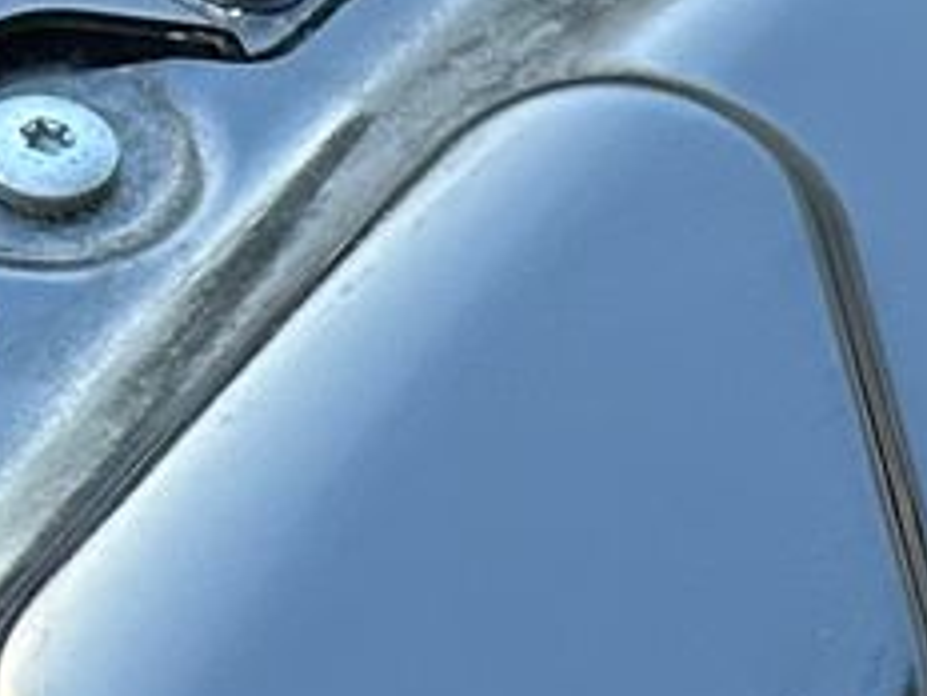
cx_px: 1482
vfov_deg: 8.2
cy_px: 848
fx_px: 4794
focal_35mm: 179
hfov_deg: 10.6
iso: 320
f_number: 1.5
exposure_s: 1/60
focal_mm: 5.7
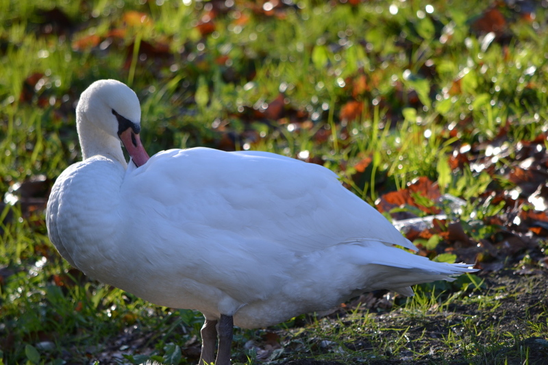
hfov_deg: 5.3
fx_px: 5935
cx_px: 274
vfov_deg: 3.5
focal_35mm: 390
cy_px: 182
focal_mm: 260
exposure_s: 1/250
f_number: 5.6
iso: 200
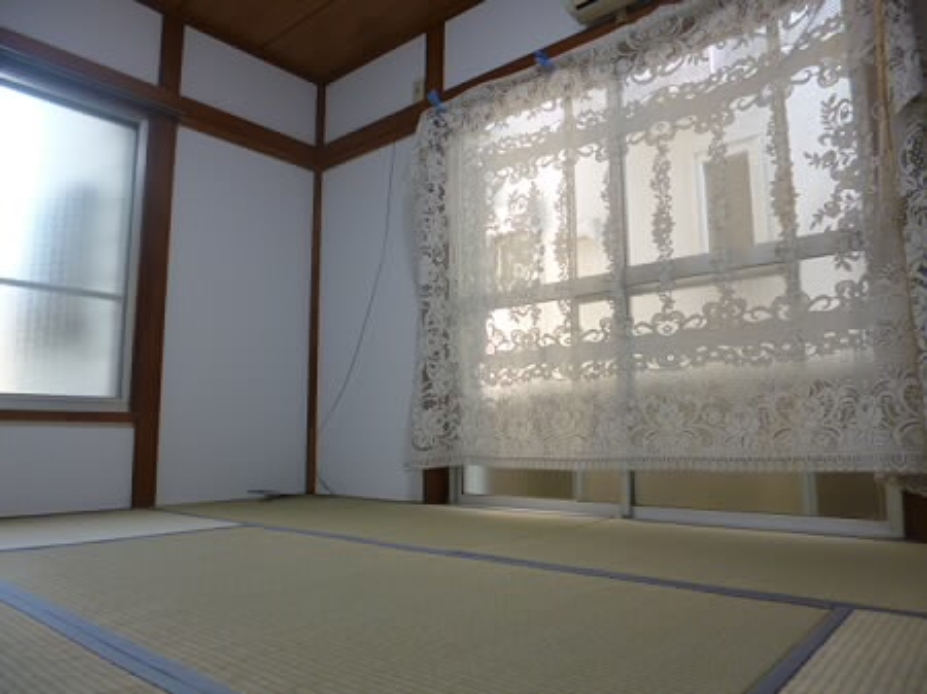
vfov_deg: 56.8
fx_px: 642
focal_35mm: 24
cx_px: 464
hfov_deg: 71.6
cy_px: 347
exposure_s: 1/60
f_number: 2.5
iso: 100
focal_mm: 4.3
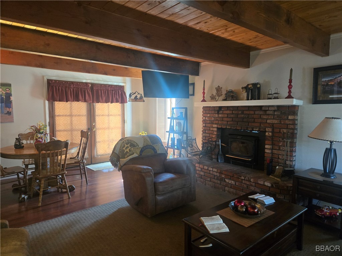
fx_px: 227
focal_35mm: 23
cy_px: 128
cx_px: 171
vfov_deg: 58.9
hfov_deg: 73.9
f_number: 1.8
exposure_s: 1/60
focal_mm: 5.4
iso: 500
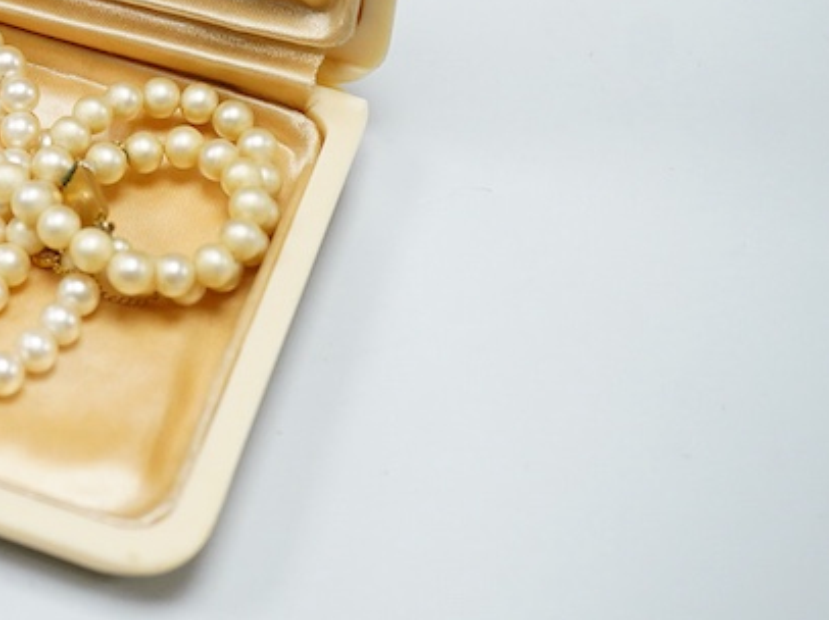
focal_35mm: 96
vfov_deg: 15.2
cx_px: -6
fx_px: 2298
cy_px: 27
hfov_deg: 19.8
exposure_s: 1/400
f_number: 7.1
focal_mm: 30
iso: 2500
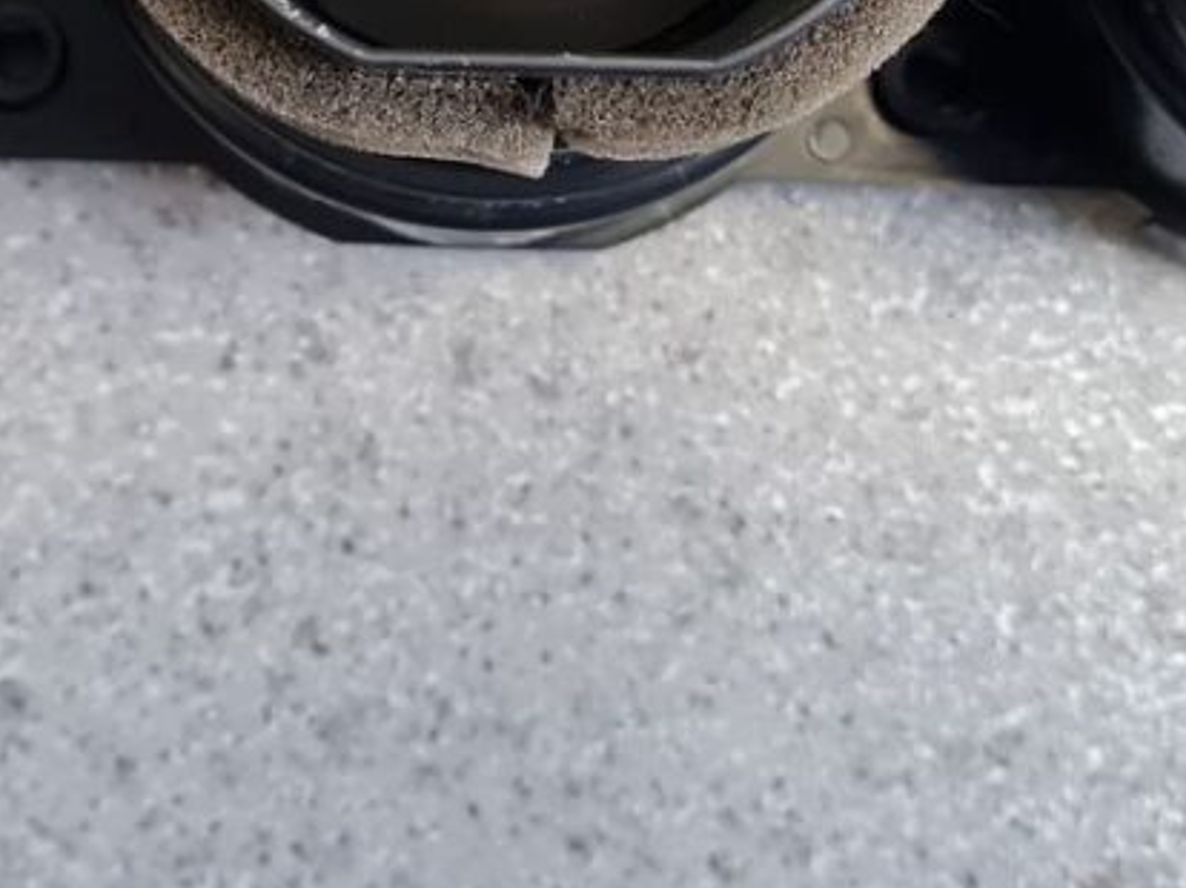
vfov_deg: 16.2
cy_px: -103
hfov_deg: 22.1
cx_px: 352
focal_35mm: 88
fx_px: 3013
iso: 250
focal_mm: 5.4
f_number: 1.8
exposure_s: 1/100
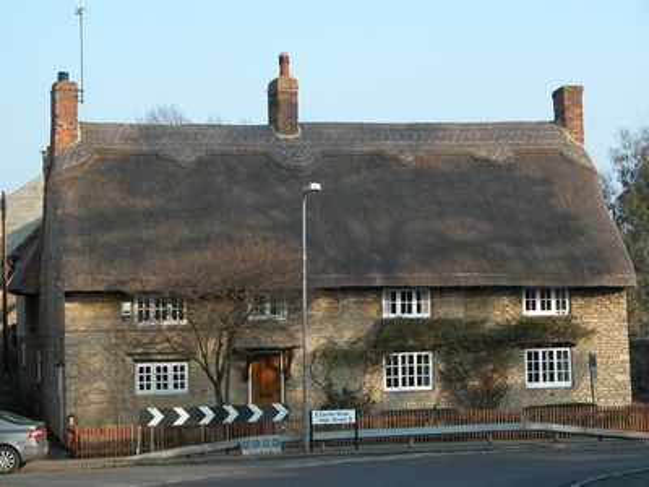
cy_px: 244
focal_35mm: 100
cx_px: 324
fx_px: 1875
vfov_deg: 14.8
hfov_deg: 19.6
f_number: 4.6
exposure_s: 1/236
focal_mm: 25.4
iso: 100
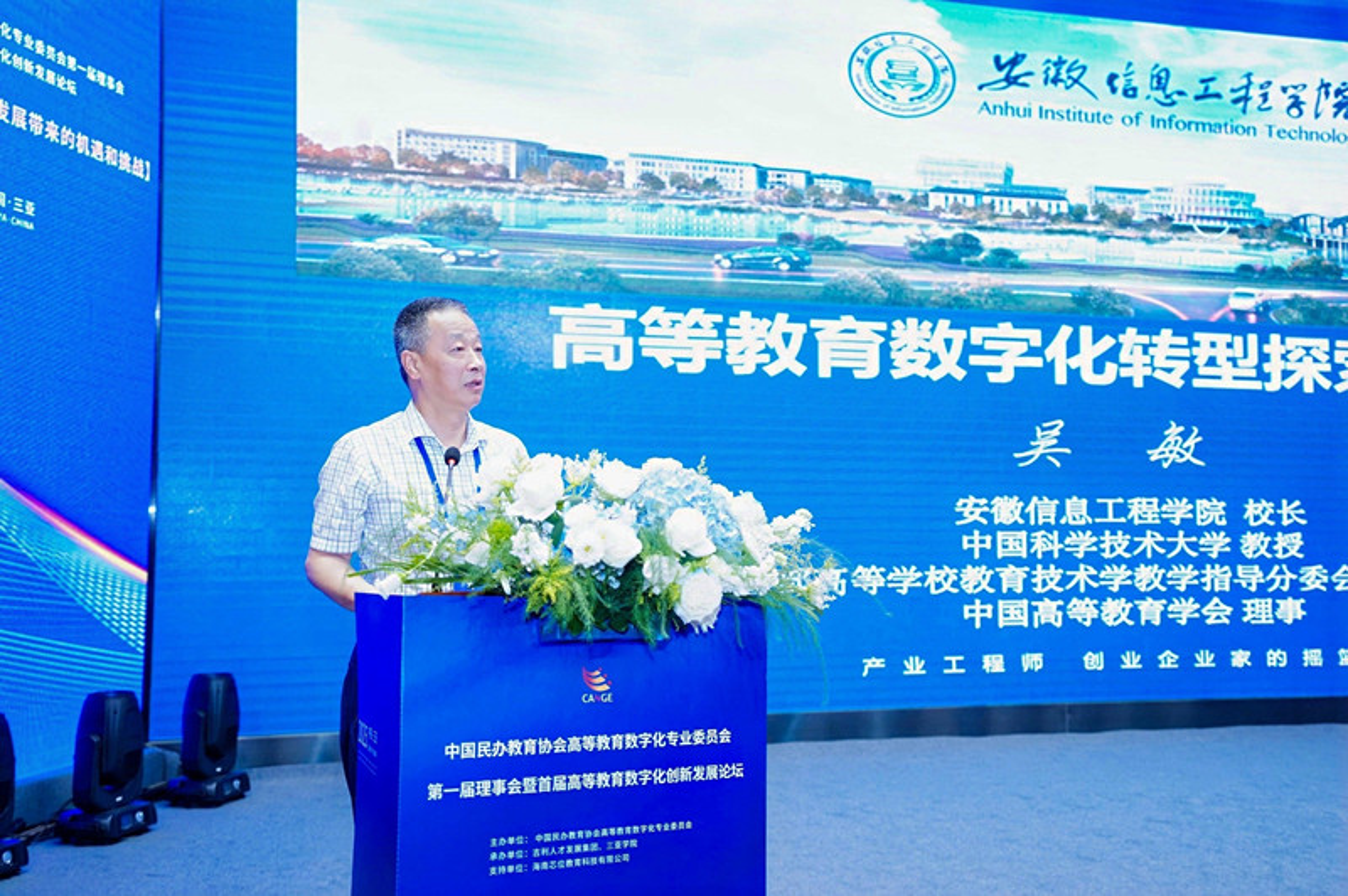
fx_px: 1497
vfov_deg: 33.3
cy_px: 448
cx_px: 674
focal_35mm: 40
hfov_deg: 48.5
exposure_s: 1/200
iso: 1250
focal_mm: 40
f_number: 2.8
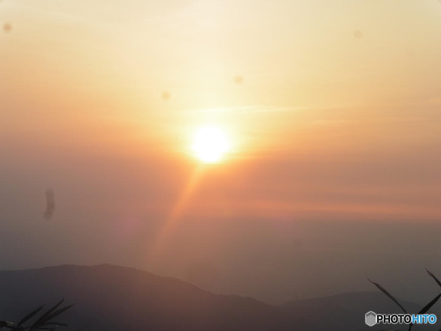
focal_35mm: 102
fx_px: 1299
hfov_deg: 19.3
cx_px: 220
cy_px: 166
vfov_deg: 14.5
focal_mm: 18.2
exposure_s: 1/160
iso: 100
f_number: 6.3
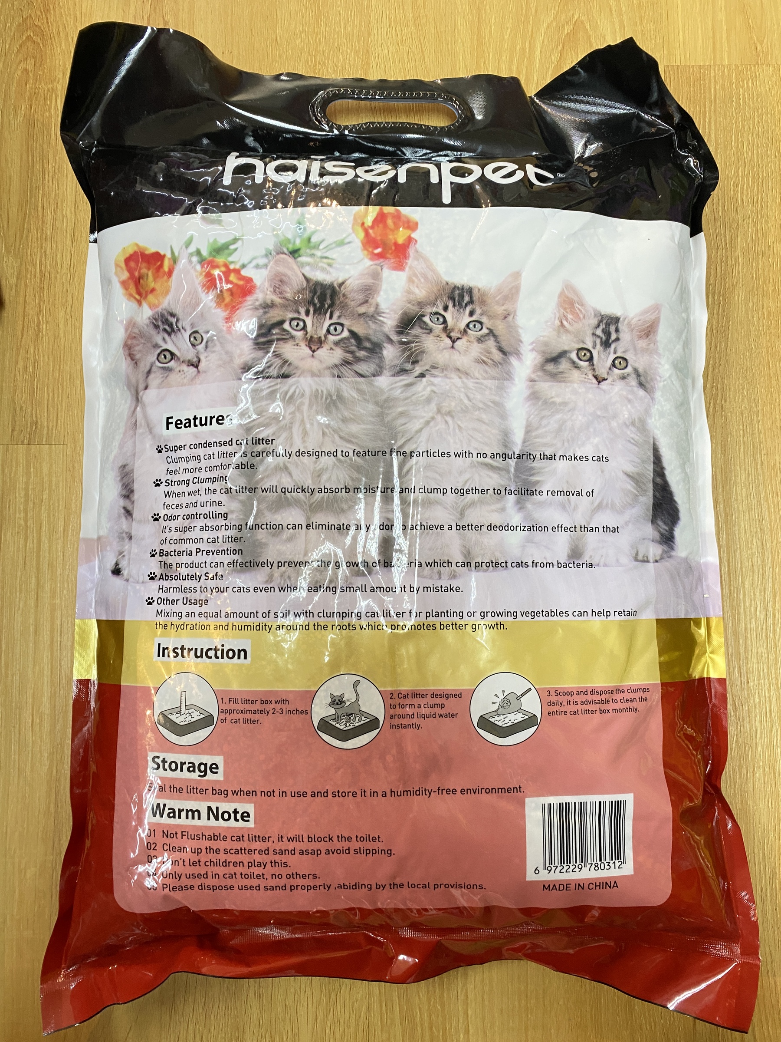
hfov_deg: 53.1
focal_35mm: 26
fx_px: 782
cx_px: 390
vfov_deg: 67.3
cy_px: 521
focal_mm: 4.25
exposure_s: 1/50
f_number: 1.8
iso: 250
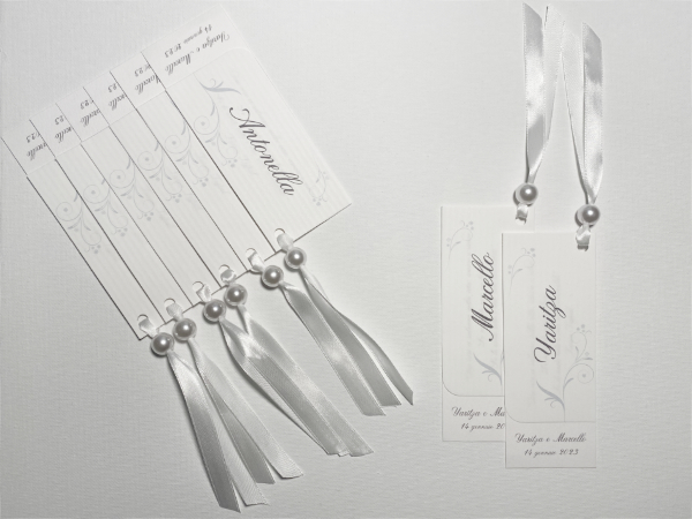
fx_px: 520
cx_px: 346
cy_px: 260
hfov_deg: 67.3
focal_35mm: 26
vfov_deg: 53.1
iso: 32
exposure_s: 1/151
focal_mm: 4.2
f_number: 1.8
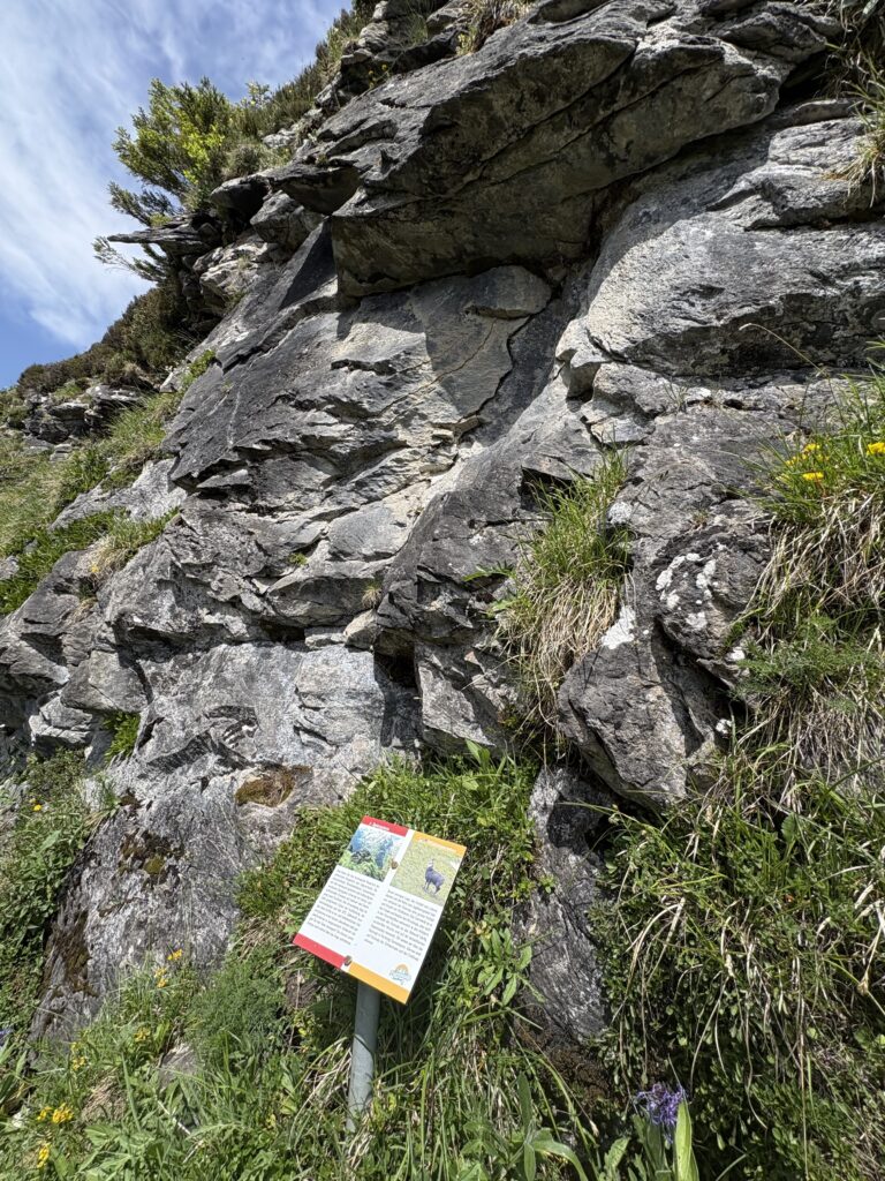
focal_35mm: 14
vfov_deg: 102.1
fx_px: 477
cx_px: 442
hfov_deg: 85.7
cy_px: 590
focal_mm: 2.22
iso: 64
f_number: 2.2
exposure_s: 1/1832
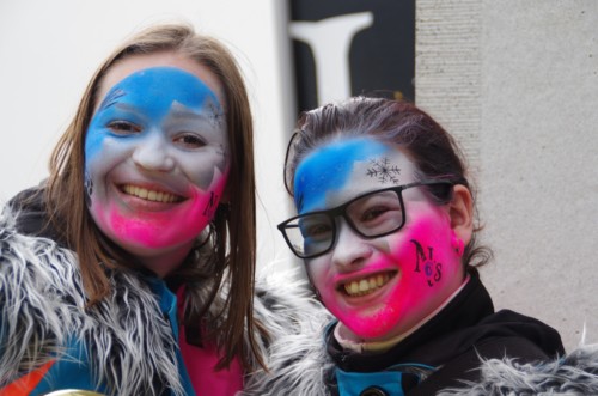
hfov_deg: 17.5
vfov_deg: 11.7
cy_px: 198
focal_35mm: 117
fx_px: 1939
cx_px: 299
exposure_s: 1/125
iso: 400
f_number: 5.6
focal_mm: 78
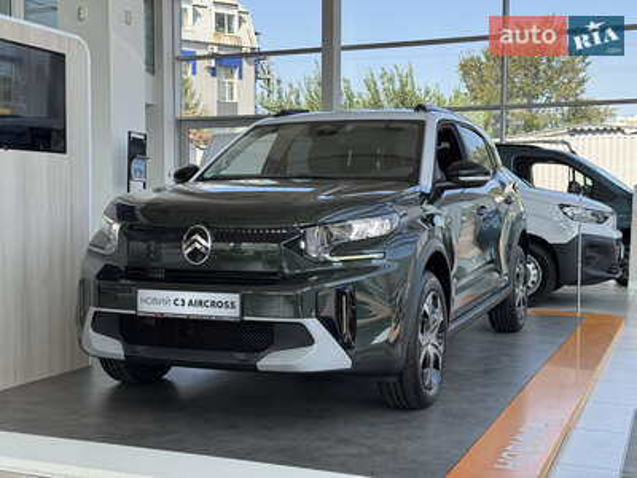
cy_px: 239
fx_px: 883
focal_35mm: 48
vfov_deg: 30.3
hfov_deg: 39.7
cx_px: 318
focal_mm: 6.76
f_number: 1.78
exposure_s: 1/510
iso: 80
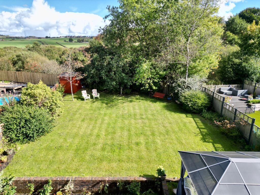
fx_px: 180
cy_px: 98
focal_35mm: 24
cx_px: 130
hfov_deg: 71.6
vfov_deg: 56.8
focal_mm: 6.72
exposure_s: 1/1600
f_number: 1.7
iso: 110
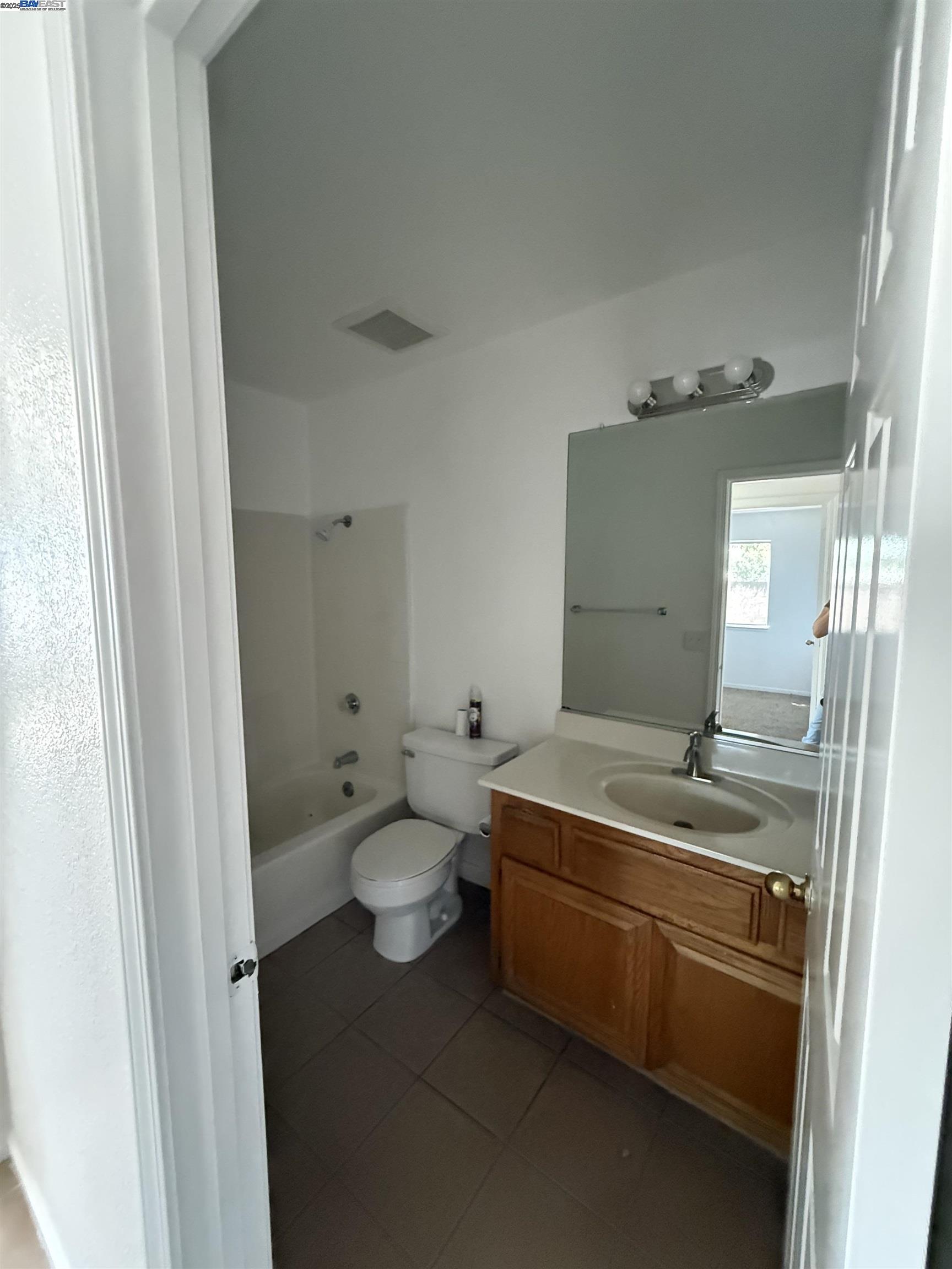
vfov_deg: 102.1
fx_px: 513
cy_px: 634
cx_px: 476
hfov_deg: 85.7
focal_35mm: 14
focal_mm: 2.22
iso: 1600
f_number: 2.2
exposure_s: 1/54
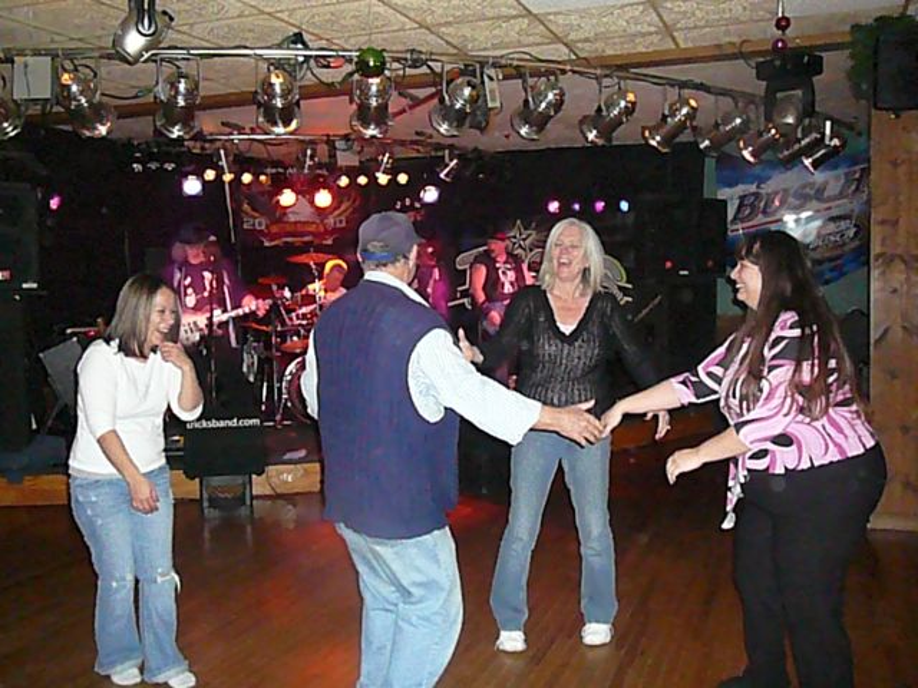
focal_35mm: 35
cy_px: 344
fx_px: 928
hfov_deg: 52.6
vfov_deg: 40.7
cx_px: 459
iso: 1600
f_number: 2.8
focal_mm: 5.2
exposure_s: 1/30
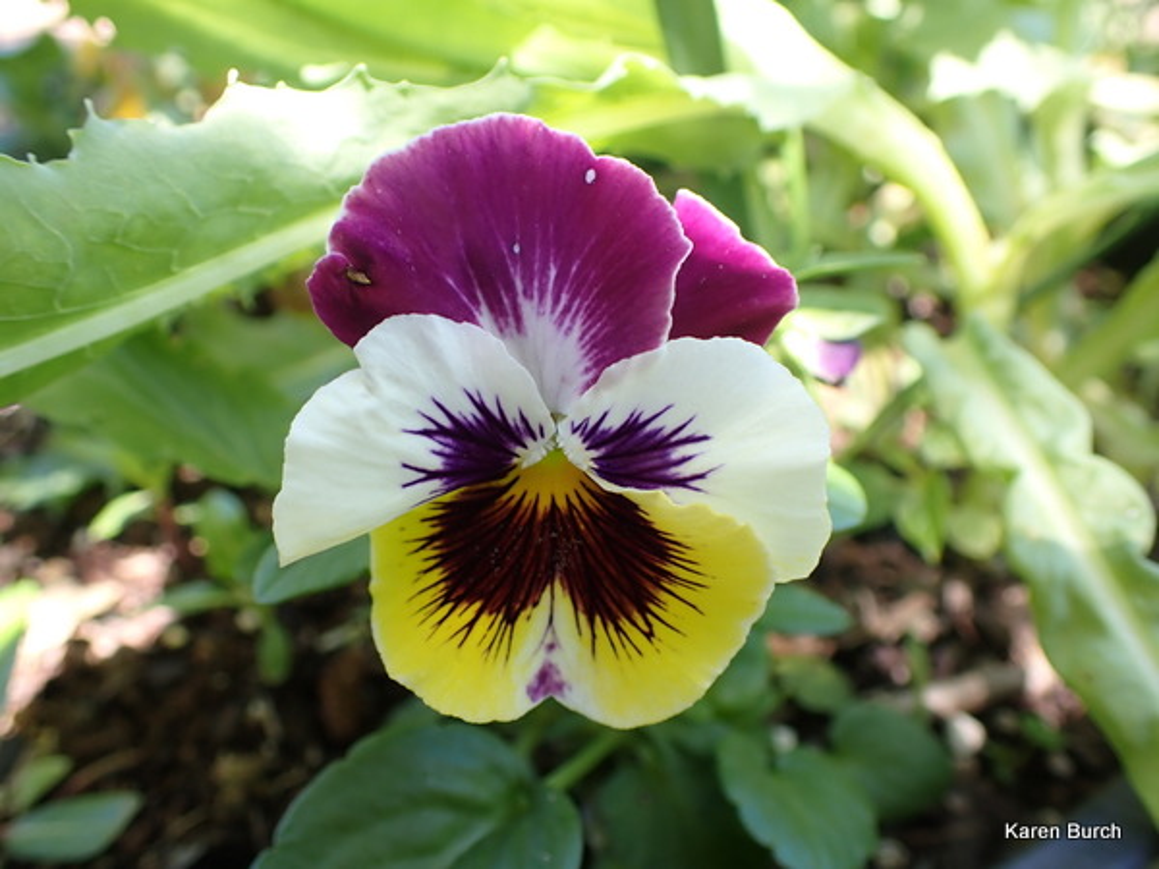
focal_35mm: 30
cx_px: 580
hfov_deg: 60.0
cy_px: 434
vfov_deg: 46.8
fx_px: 1004
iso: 125
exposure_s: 1/125
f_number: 2.3
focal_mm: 5.4
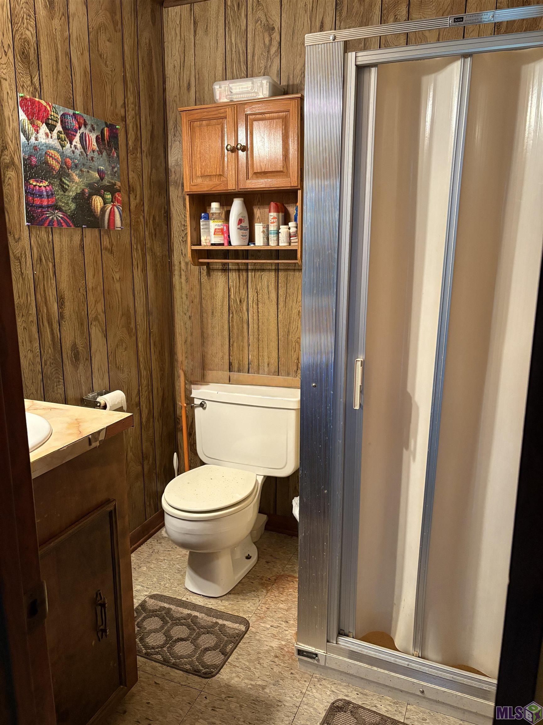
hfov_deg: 53.1
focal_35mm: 26
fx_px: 544
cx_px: 272
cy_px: 362
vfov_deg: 67.3
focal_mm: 5.96
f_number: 1.6
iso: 400
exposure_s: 1/60
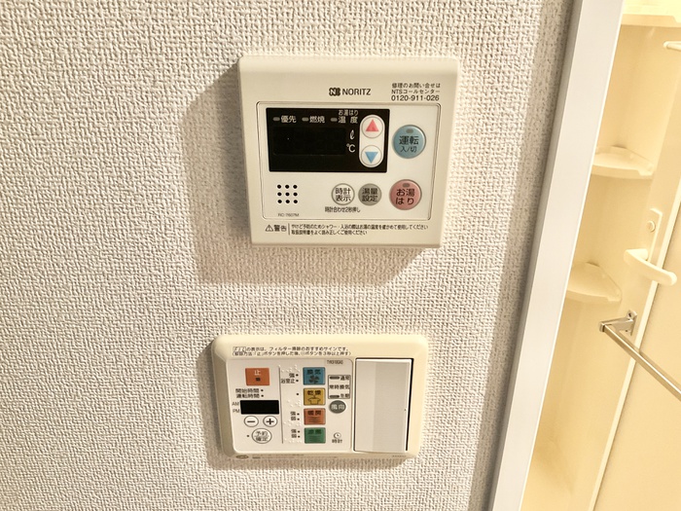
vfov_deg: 48.2
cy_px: 256
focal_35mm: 29
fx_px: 571
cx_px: 340
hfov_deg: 61.7
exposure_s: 1/60
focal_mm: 3
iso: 160
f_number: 1.8
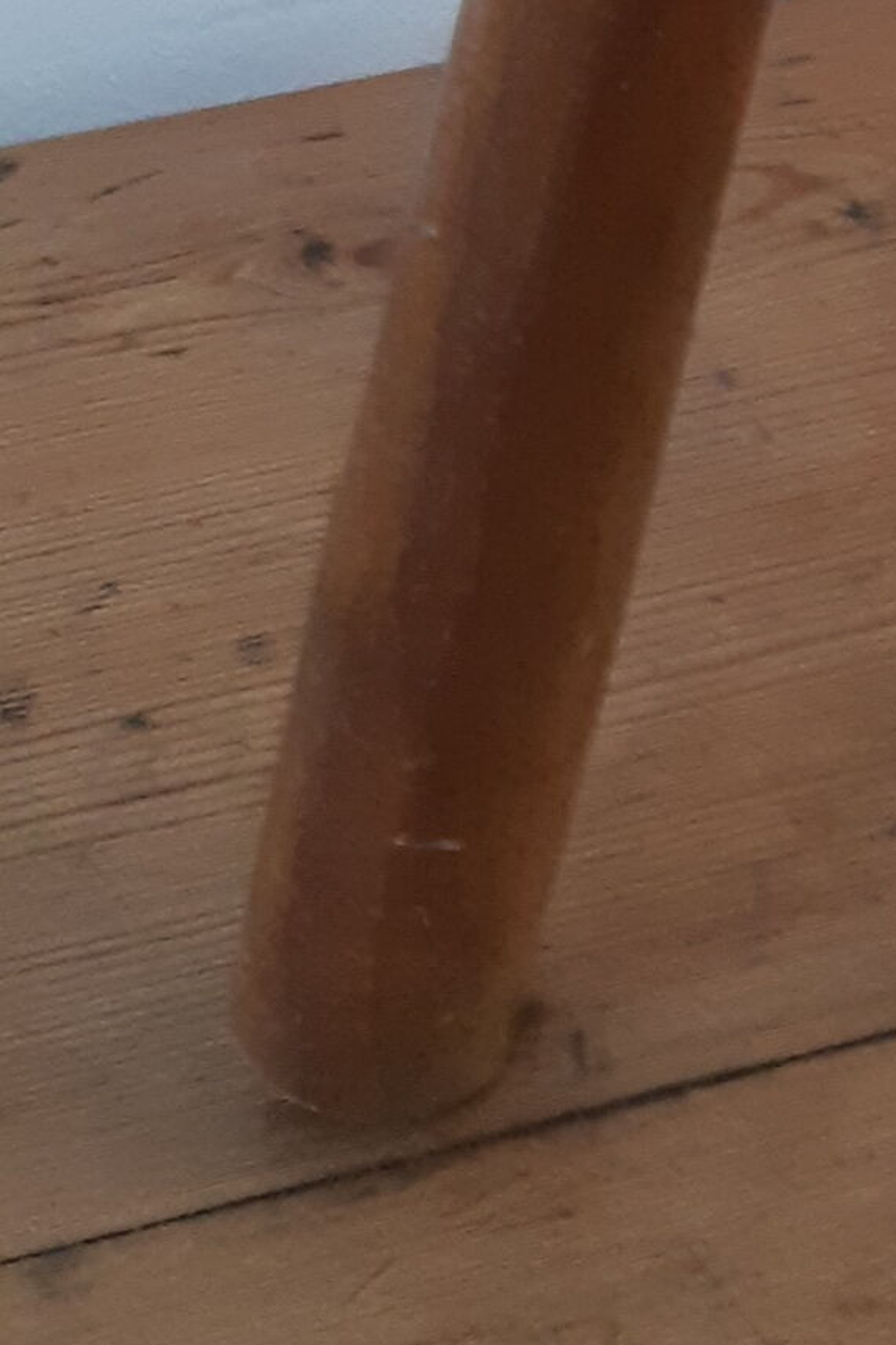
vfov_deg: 18.7
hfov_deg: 11.9
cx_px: 1795
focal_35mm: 103
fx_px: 3847
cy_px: -301
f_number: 1.7
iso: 250
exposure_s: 1/33
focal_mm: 3.93
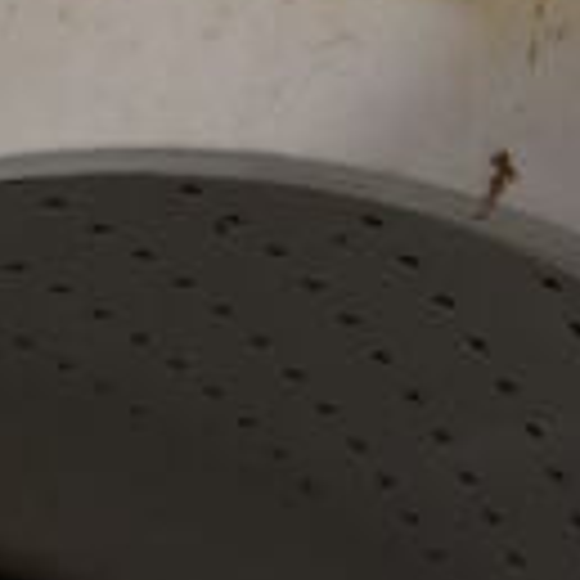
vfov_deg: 9.9
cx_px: 171
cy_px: 1194
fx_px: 3090
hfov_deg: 10.7
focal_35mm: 163
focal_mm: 18
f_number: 3.5
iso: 720
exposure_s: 1/250
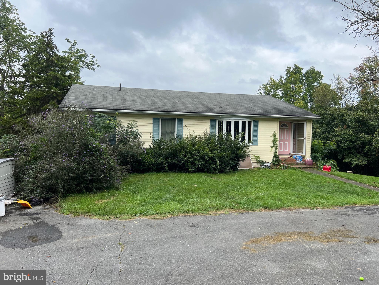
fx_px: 285
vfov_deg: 53.1
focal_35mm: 26
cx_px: 190
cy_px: 142
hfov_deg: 67.3
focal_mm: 5.7
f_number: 1.5
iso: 50
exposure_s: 1/2208
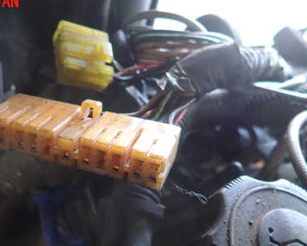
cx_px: 113
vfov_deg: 38.5
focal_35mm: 38
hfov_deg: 47.5
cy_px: 172
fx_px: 345
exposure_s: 1/50
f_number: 2
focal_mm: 4.5
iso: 200
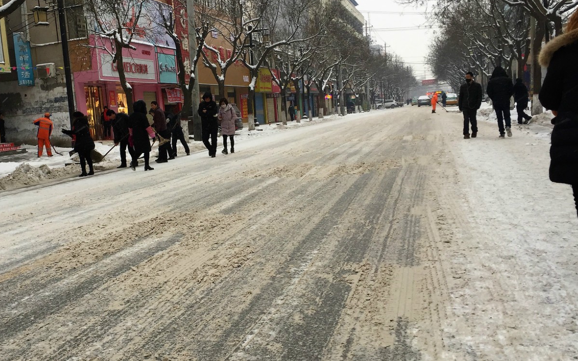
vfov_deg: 31.2
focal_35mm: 41
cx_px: 201
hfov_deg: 47.6
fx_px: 646
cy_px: 176
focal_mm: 4.15
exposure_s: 1/100
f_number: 2.2
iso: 50
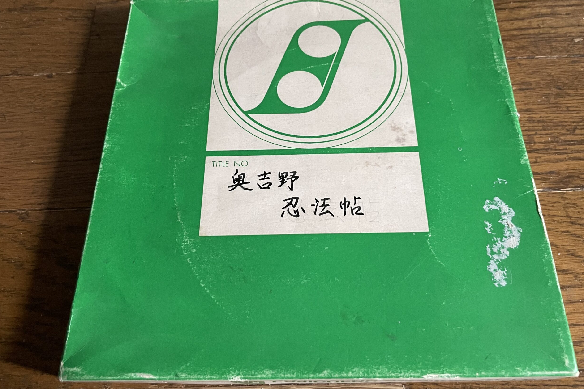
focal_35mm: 28
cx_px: 300
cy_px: 196
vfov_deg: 46.4
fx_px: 454
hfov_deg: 65.5
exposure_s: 1/36
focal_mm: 4.2
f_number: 1.6
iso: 640
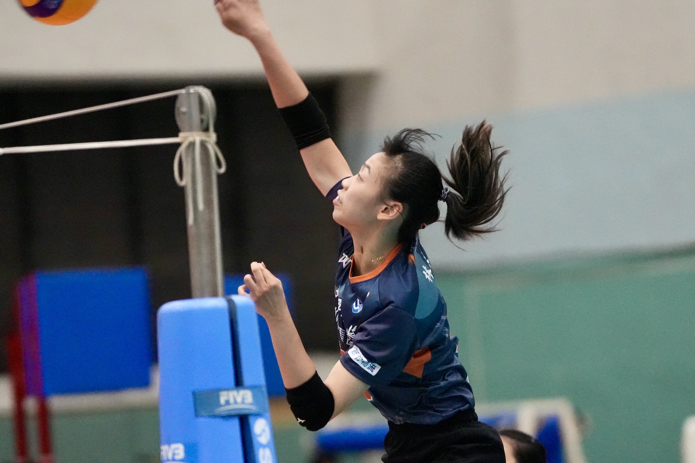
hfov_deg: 10.3
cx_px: 348
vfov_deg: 6.9
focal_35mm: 200
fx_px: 3861
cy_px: 232
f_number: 2.8
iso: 12800
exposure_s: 1/1250
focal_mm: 200
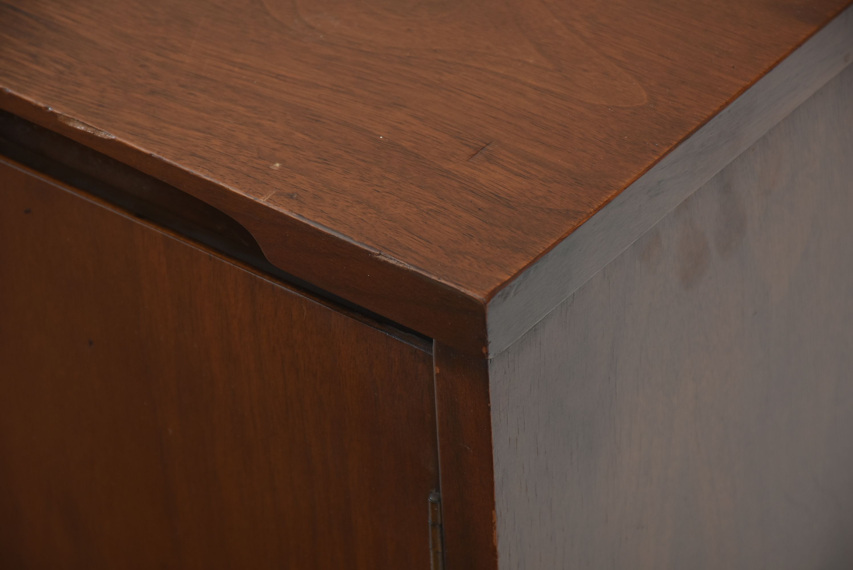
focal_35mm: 210
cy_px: 285
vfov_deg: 6.6
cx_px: 426
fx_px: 4980
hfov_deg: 9.8
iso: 200
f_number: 9
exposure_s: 1/160
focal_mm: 140
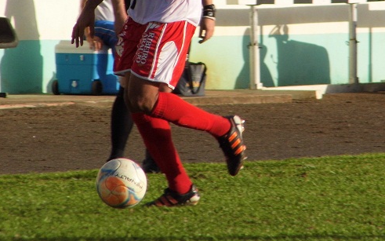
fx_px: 9591
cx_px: 225
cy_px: 27
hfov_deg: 2.3
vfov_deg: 1.4
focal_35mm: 914
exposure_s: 1/500
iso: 100
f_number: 5.8
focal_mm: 94.5
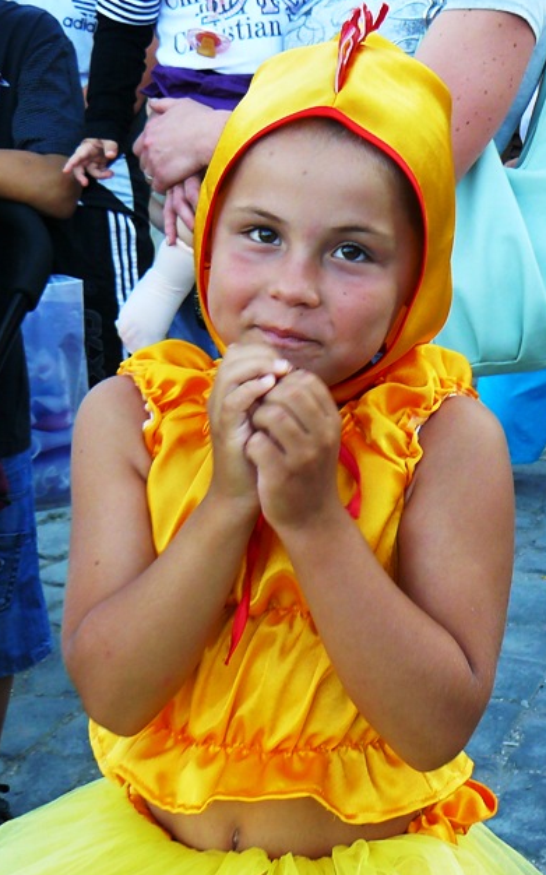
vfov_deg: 50.4
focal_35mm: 39
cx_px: 293
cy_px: 442
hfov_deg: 32.7
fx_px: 929
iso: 100
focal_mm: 6
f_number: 3.2
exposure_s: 1/100
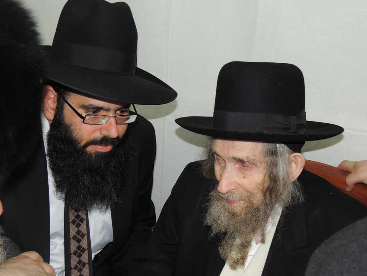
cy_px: 138
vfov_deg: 29.1
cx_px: 184
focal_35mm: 50
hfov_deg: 38.2
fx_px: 530
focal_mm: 8.9
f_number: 3.6
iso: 200
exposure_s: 1/40
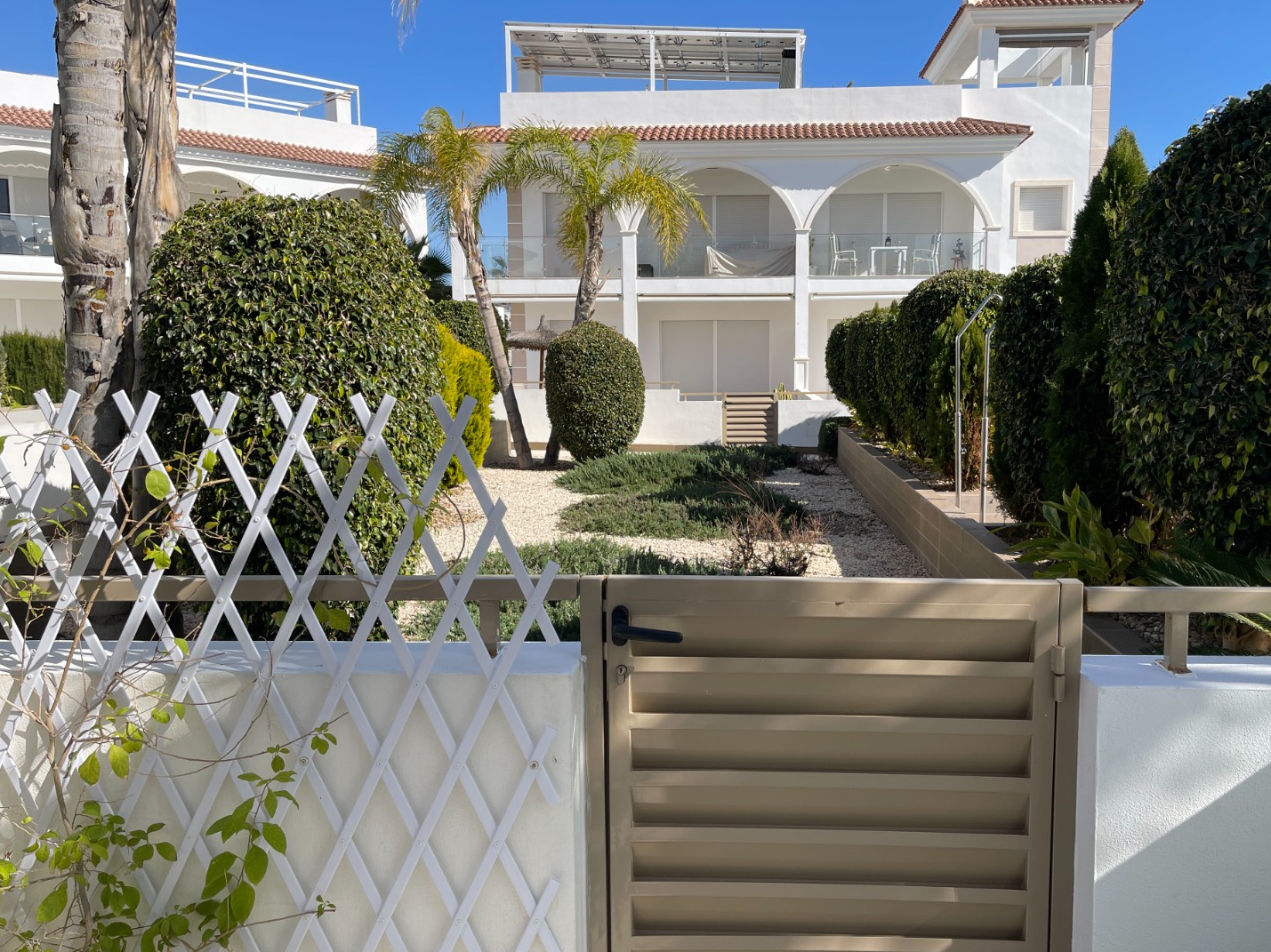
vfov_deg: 49.7
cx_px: 694
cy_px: 497
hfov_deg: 63.3
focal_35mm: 28
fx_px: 1028
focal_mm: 5.1
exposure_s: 1/2924
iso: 32
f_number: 1.6
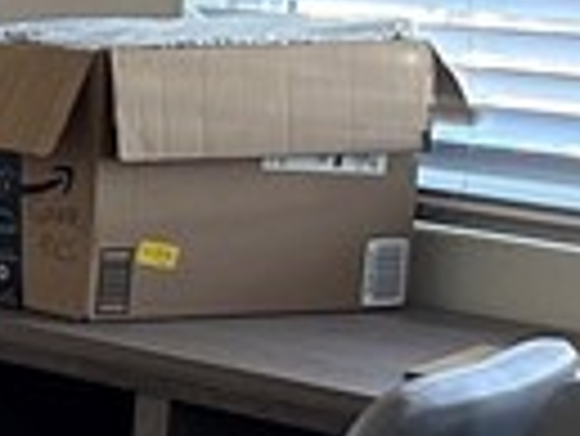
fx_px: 3186
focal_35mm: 190
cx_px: -1641
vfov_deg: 7.8
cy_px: 405
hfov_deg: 7.6
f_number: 1.78
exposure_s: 1/60
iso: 125
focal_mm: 6.86
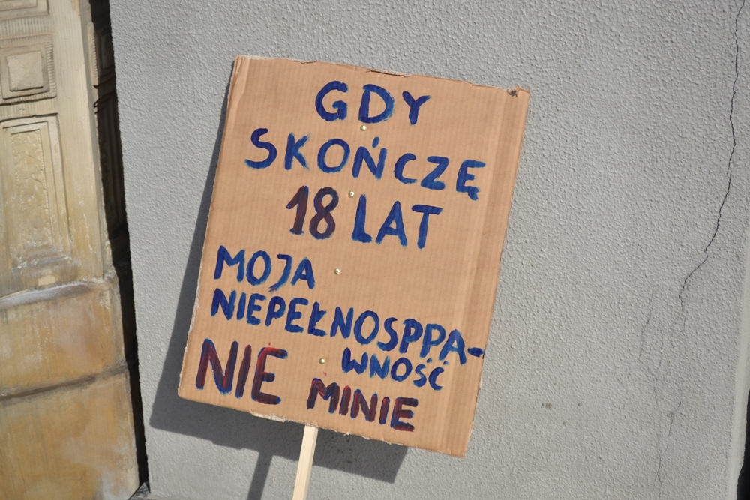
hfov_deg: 29.9
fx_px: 1406
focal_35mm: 68
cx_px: 375
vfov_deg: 20.2
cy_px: 250
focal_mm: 45
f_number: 5.3
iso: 100
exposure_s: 1/640
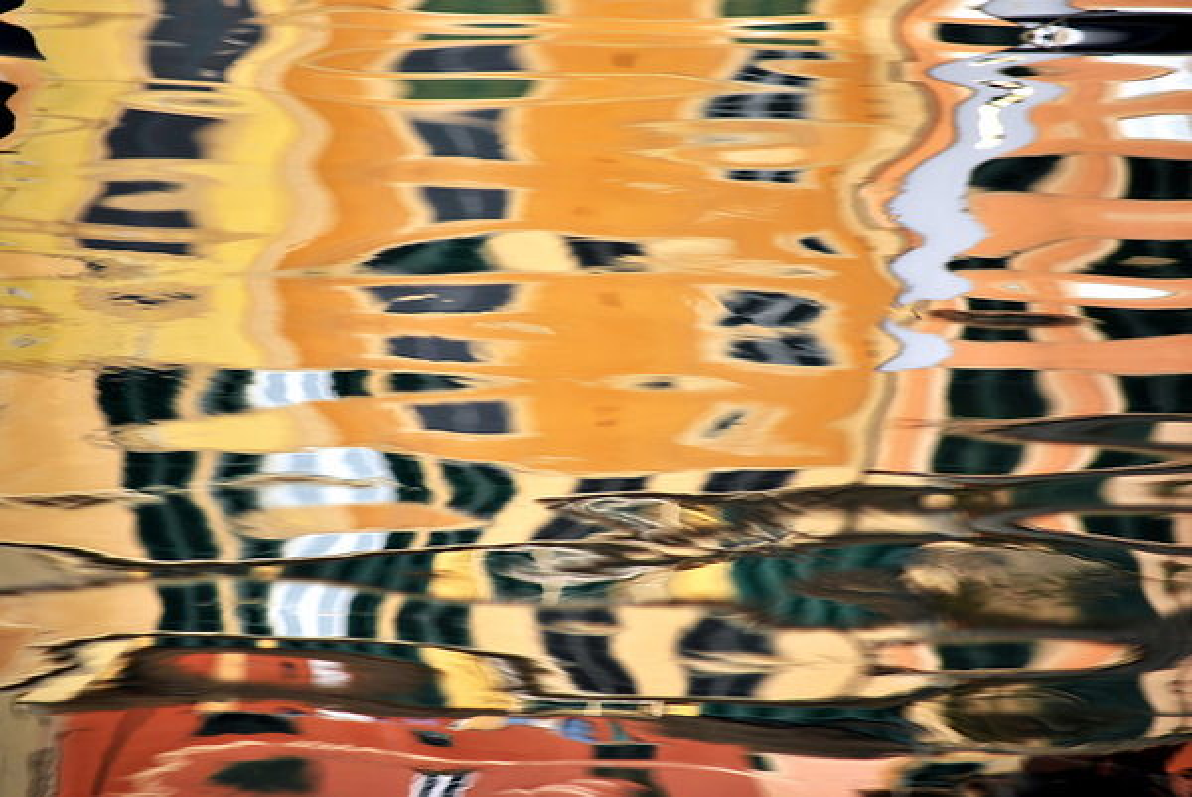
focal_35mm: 262
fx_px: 8698
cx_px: 596
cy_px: 398
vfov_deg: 5.2
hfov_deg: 7.8
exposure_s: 1/400
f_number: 5.6
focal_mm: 175
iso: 100
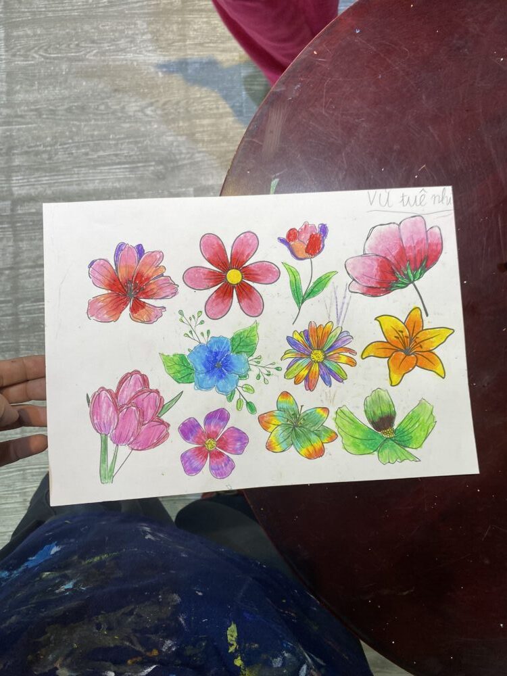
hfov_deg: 53.1
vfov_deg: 67.3
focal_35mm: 26
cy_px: 338
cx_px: 254
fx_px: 508
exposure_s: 1/100
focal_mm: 4.25
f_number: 1.8
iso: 40
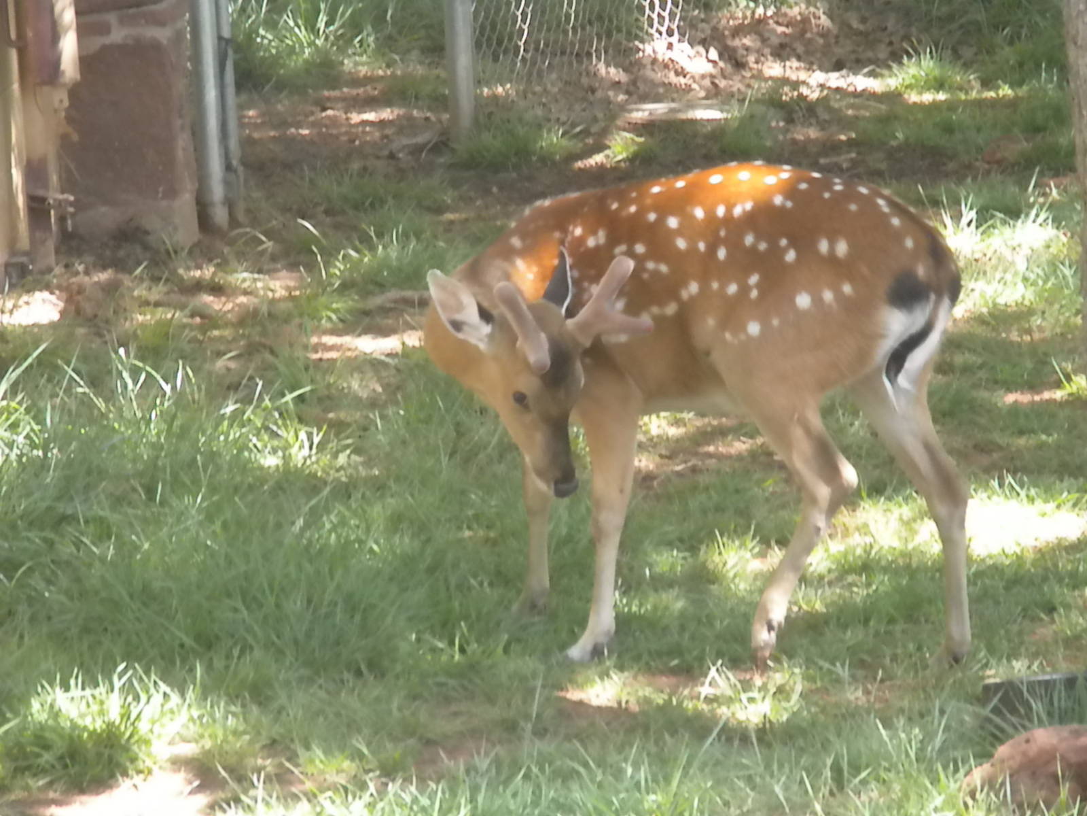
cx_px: 544
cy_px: 408
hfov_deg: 7.6
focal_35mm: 260
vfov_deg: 5.7
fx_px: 8164
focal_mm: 46.2
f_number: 5.3
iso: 640
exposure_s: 1/175
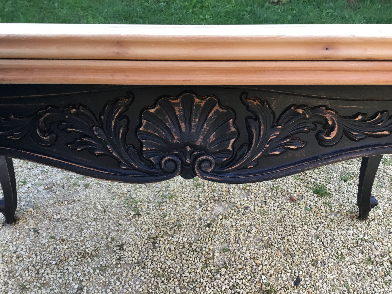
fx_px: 351
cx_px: 196
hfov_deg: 58.4
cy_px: 147
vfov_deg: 45.4
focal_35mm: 31
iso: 25
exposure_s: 1/33
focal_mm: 3.3
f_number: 2.4
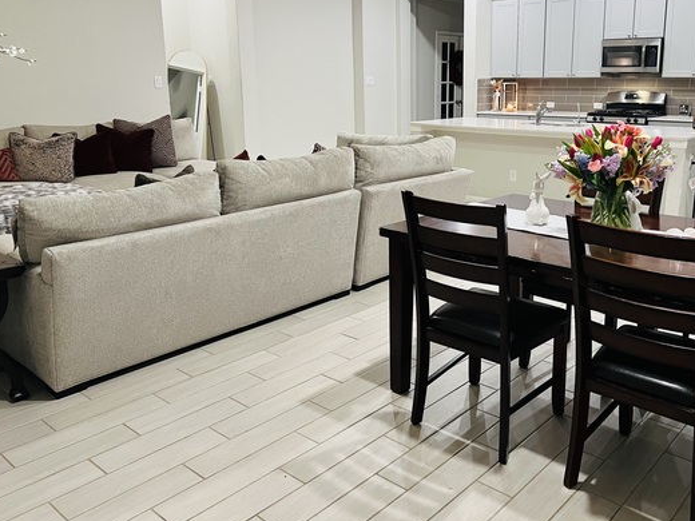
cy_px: 207
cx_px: 421
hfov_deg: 56.3
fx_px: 642
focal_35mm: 32
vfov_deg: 43.9
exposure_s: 1/60
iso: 250
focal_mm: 5.7
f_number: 1.5
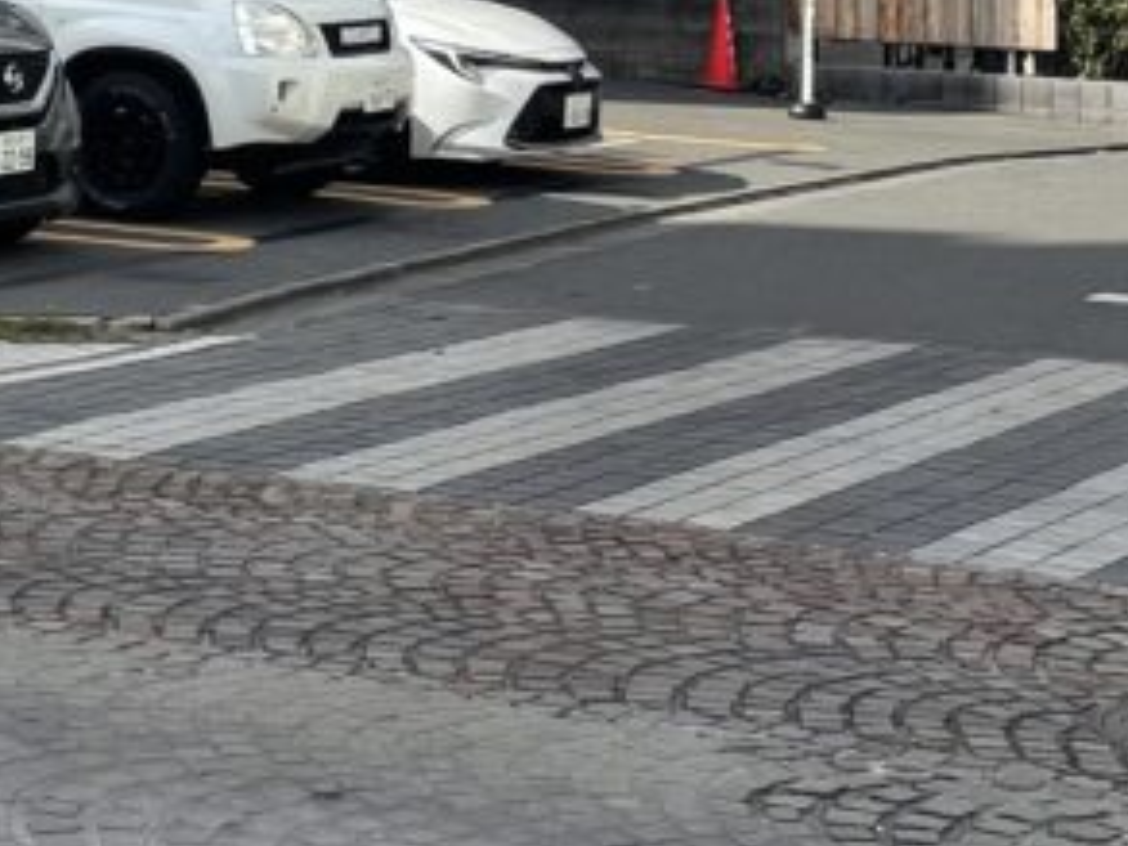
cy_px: -444
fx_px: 3715
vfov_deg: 12.3
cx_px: 232
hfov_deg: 17.1
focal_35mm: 114
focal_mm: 4.2
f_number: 1.6
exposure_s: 1/2564
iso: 32
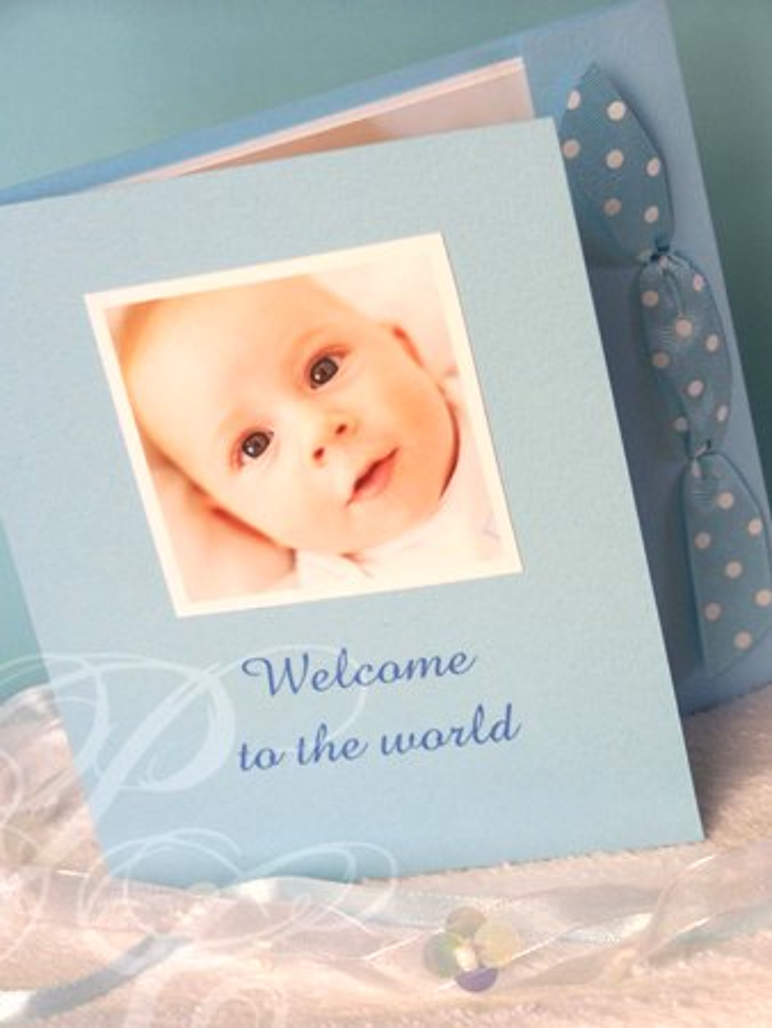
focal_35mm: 117
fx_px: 3476
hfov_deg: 12.7
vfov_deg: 16.8
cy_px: 514
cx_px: 386
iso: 80
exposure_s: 1/80
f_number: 3.2
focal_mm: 19.4
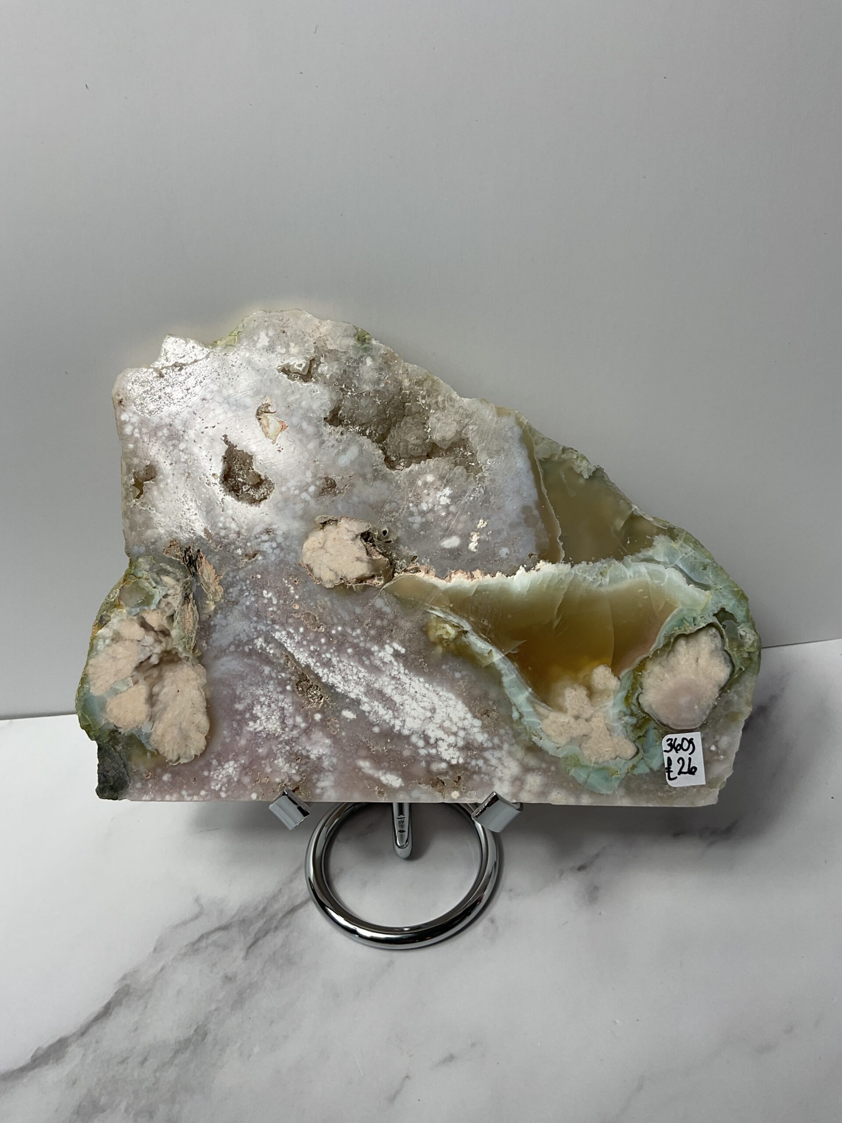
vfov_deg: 61.7
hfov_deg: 48.2
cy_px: 562
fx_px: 941
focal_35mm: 29
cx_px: 421
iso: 20
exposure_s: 1/100
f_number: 1.8
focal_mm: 3
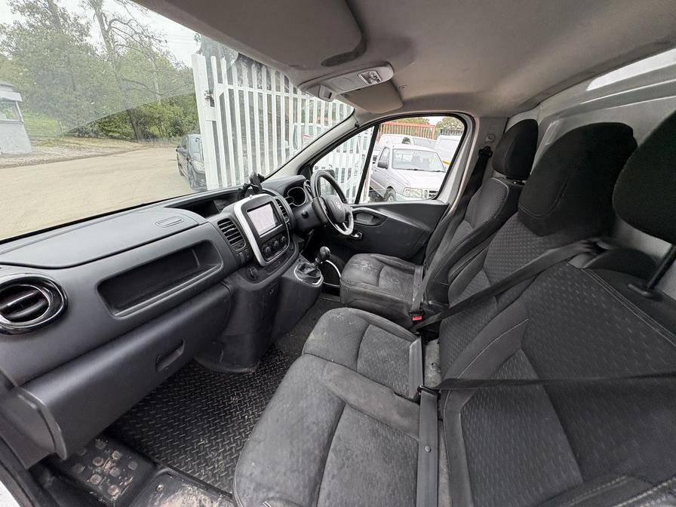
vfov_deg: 85.7
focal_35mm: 14
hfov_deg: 102.1
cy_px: 254
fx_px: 273
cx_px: 338
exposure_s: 1/99
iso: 200
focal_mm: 2.22
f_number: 2.2
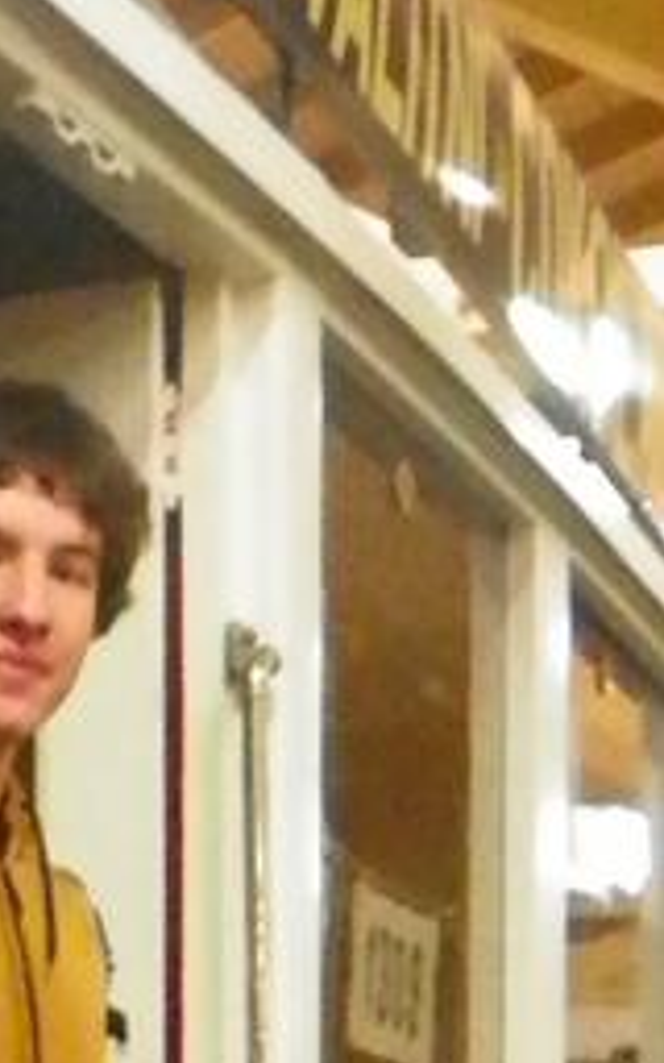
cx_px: -1199
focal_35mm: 154
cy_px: 1387
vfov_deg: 13.1
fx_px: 4459
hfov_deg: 7.6
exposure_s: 1/20
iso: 800
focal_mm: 5.5
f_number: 2.8
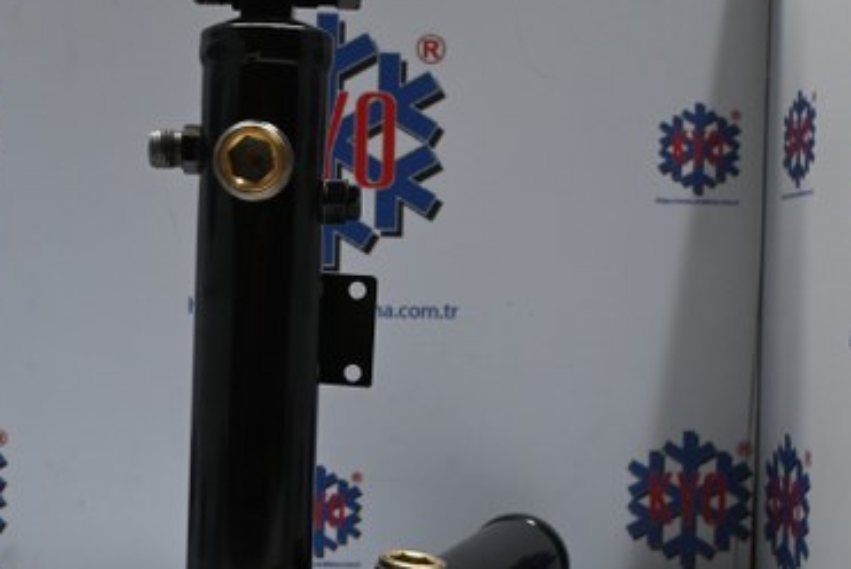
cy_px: 353
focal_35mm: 63
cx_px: 326
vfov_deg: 21.6
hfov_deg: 31.7
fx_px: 1490
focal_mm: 26
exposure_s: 1/125
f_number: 4.5
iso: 1000
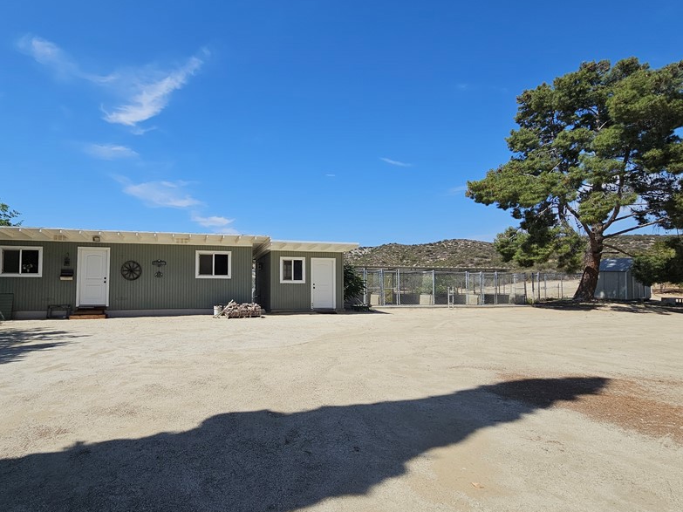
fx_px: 335
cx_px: 265
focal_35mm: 17
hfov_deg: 89.6
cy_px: 273
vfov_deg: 74.6
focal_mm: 2.2
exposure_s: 1/3282
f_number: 2.2
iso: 50
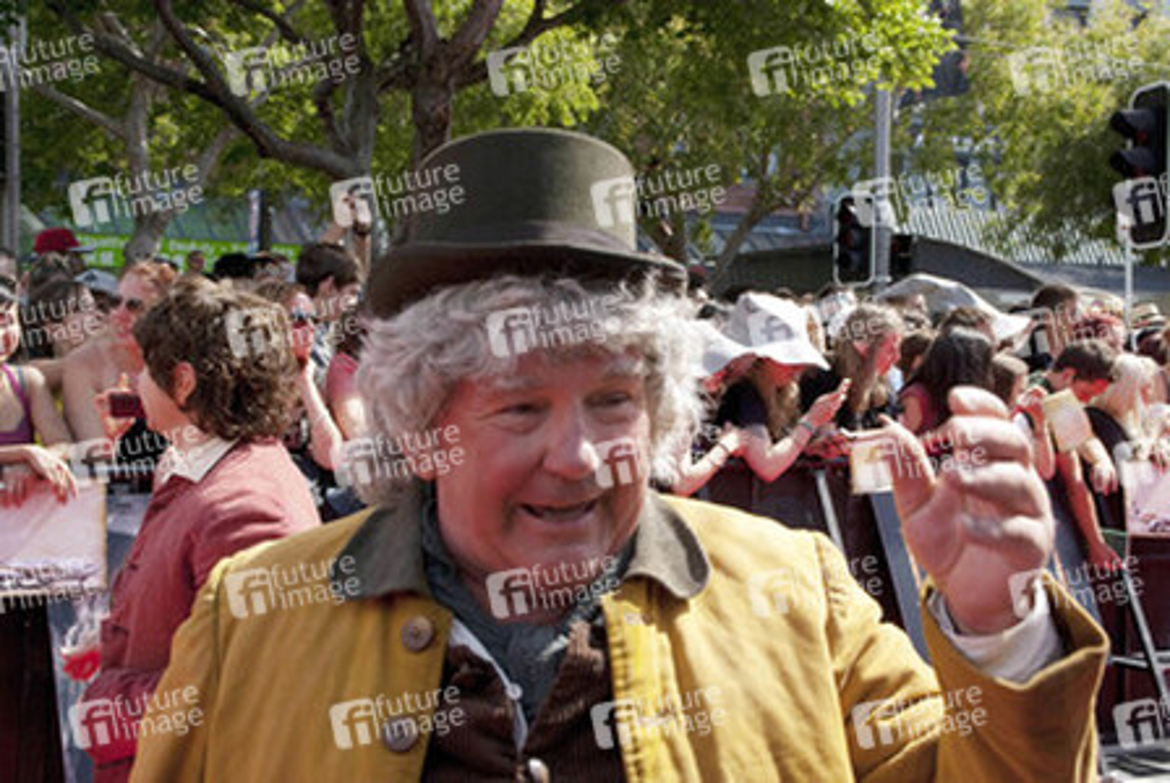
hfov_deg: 33.4
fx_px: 1953
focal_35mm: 60
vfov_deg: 22.7
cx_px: 585
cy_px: 392
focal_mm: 40
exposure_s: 1/350
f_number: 9.5
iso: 400
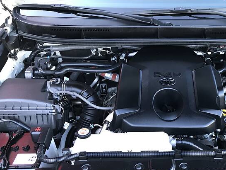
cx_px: 163
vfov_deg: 34.7
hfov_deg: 44.6
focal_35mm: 41
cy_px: 120
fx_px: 268
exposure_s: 1/33
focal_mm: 4
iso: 32
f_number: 1.8
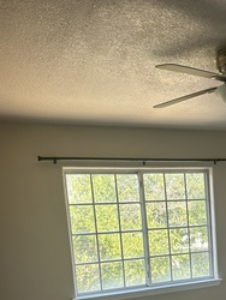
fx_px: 400
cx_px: 197
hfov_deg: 30.4
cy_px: 275
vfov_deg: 38.2
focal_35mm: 46
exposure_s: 1/132
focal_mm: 6.86
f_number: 1.78
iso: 80
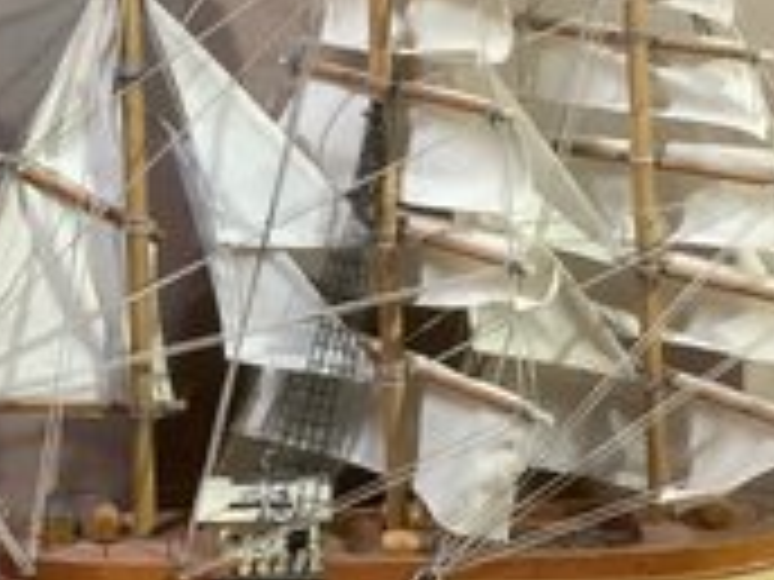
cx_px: 412
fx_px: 1386
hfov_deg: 31.2
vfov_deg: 23.6
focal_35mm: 62
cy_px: 317
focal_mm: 3.3
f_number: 2.4
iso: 320
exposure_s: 1/40
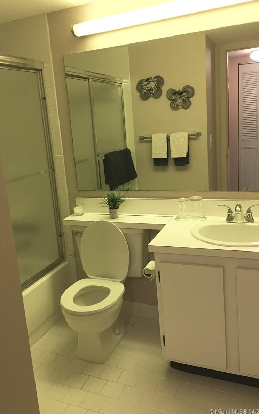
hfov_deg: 40.6
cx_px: 116
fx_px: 350
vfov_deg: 61.2
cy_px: 207
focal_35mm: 31
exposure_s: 1/15
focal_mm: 4.15
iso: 80
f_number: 2.2
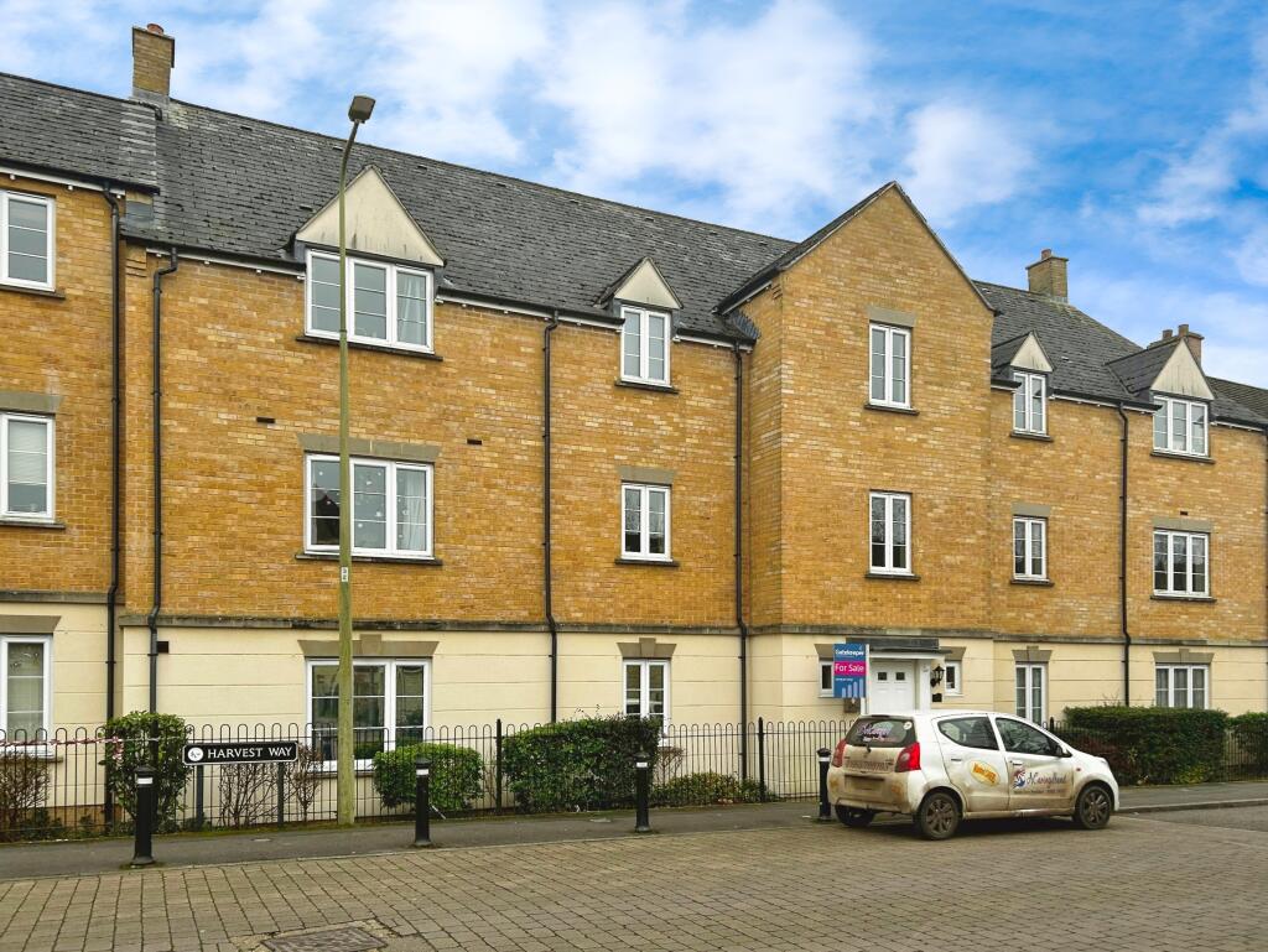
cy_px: 476
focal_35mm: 26
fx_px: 953
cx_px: 634
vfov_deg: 53.1
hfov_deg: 67.3
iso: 50
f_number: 1.5
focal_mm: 5.7
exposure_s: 1/422
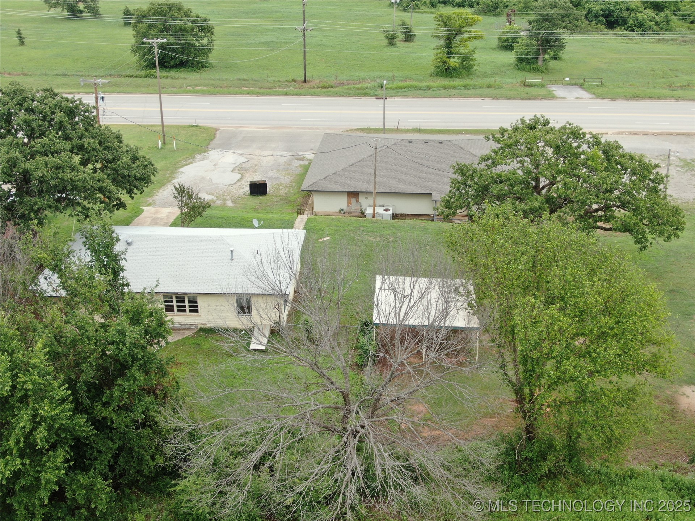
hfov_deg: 43.9
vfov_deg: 33.6
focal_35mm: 43
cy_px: 260
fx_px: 863
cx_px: 348
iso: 100
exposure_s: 1/240
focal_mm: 7.39
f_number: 3.6
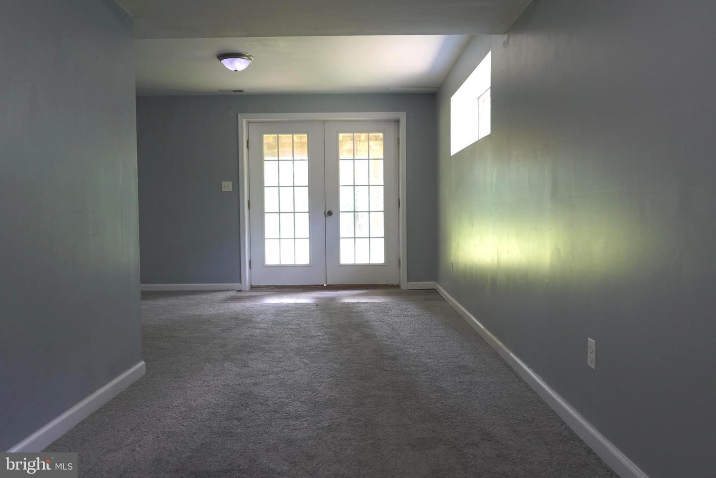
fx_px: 577
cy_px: 239
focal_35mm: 29
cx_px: 358
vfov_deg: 45.0
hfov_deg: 63.7
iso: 1600
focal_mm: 29
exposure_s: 1/160
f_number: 4
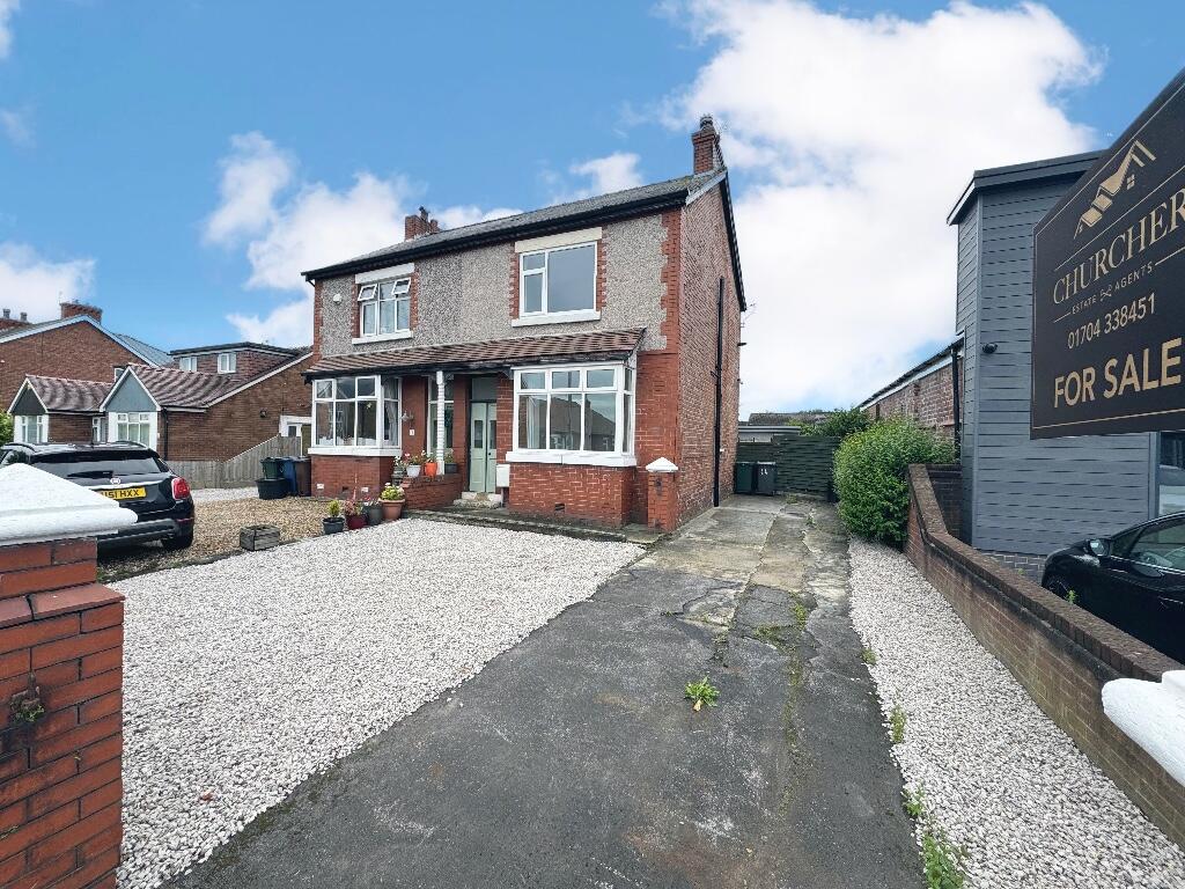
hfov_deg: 102.1
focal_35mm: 14
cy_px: 444
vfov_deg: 85.7
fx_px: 479
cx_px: 592
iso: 50
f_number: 2.2
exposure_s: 1/889
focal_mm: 2.22
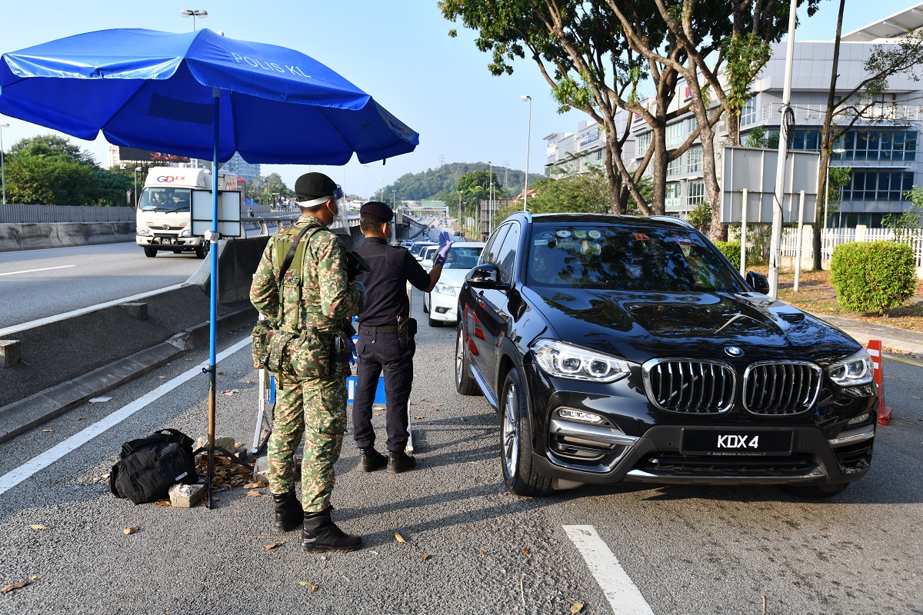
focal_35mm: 30
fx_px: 769
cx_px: 462
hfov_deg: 61.9
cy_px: 308
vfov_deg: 43.6
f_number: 5.6
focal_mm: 30
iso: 400
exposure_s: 1/800
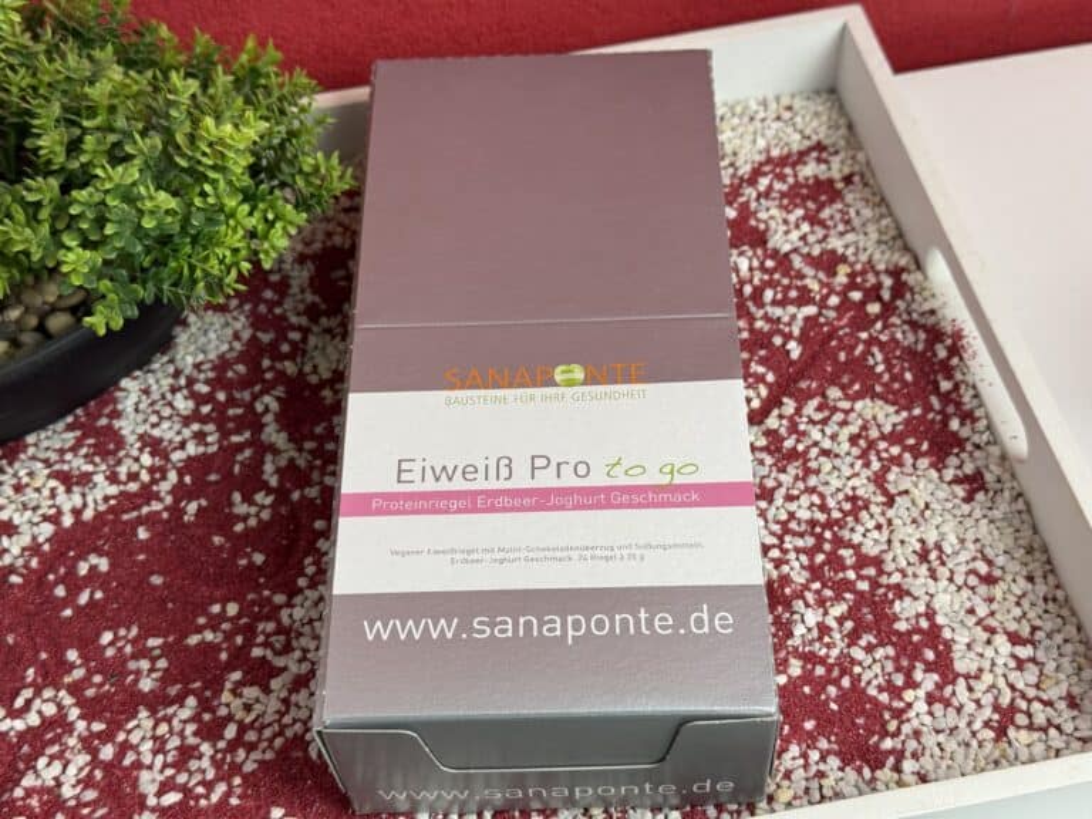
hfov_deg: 39.7
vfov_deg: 30.3
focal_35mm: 48
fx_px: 1514
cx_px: 546
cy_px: 410
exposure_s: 1/50
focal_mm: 6.76
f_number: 1.78
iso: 50
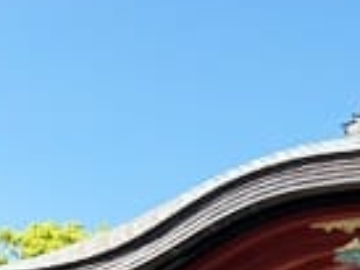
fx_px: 1218
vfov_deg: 12.4
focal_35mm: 117
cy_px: 328
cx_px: 548
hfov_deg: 15.5
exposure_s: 1/1980
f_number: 1.78
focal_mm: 6.76
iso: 80
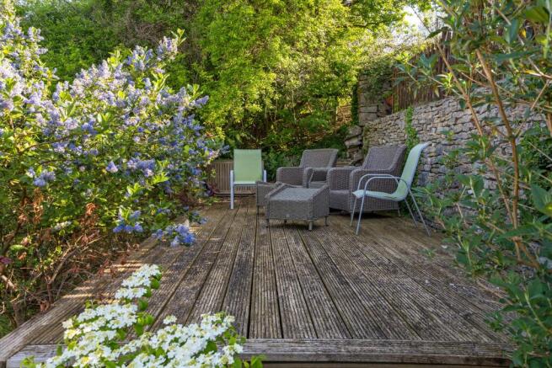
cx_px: 276
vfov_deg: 45.0
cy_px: 184
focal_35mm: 29
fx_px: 445
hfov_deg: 63.6
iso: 320
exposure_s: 1/200
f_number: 7.1
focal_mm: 29
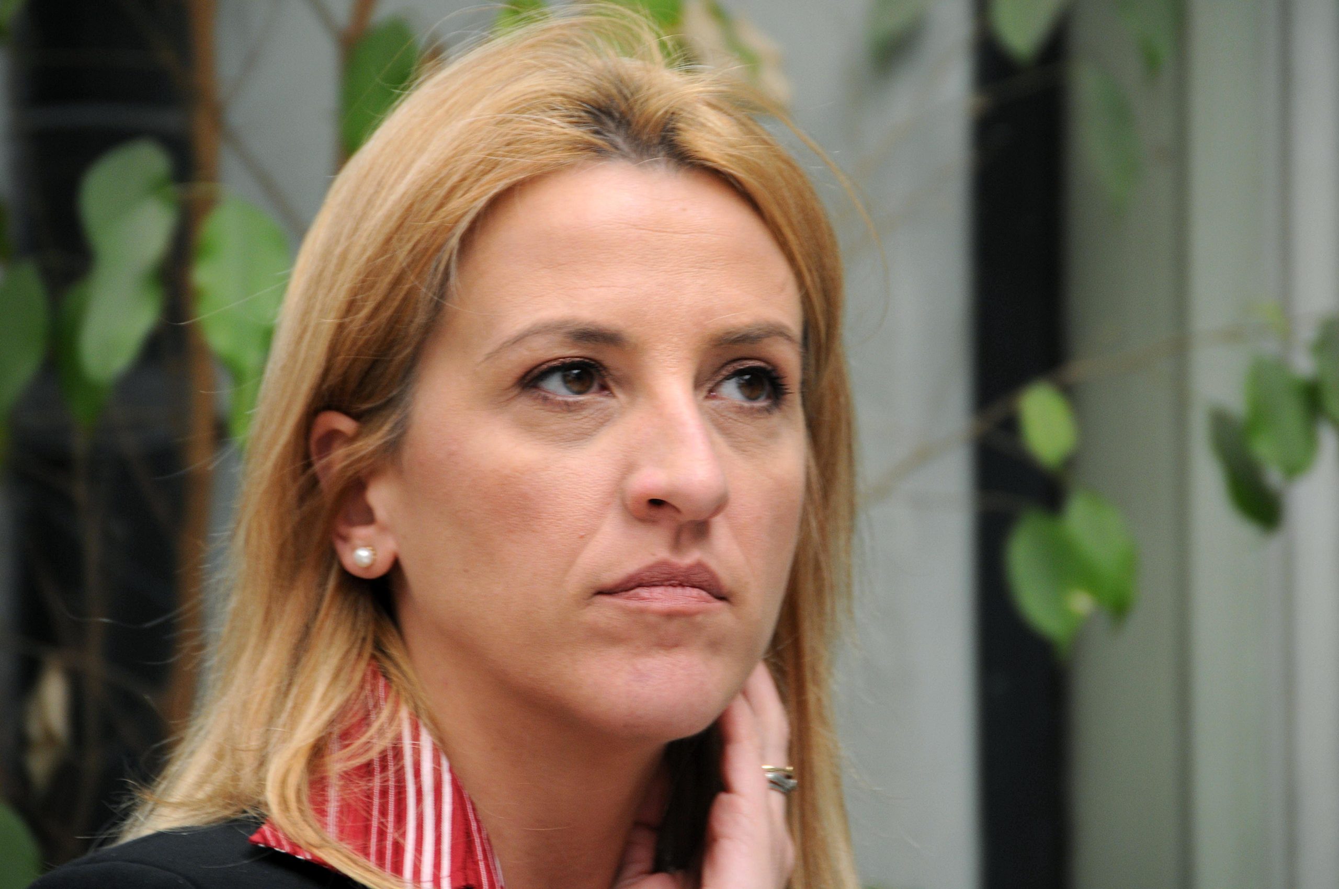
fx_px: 9472
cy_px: 444
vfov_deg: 5.4
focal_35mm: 255
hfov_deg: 8.1
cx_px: 670
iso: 400
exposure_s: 1/200
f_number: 5.6
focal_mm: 170
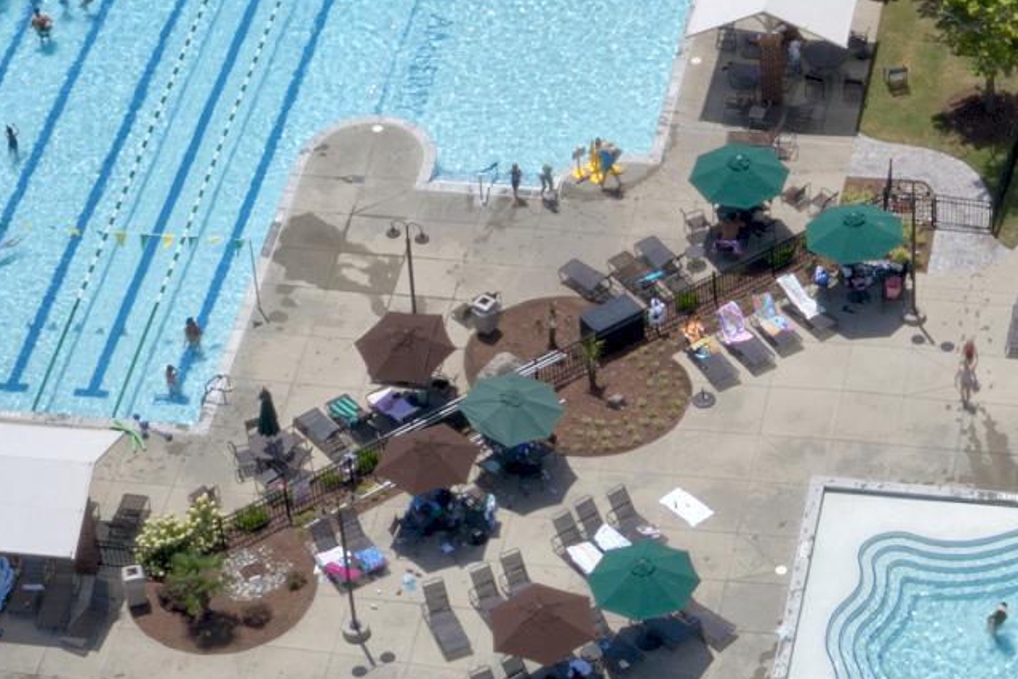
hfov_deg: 15.5
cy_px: 533
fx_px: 3732
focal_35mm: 132
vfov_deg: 10.4
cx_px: 768
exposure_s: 1/400
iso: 100
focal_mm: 10.3
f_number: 8
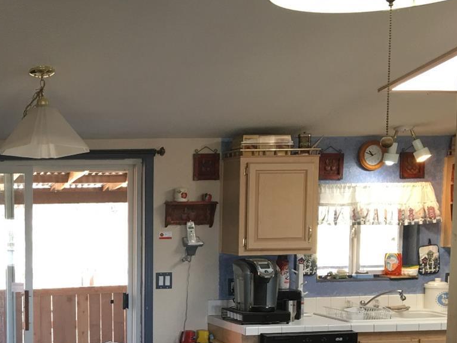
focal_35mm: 57
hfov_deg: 31.7
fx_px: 752
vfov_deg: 25.0
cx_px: 22
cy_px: 293
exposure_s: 1/15
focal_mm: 4.15
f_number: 2.2
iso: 32
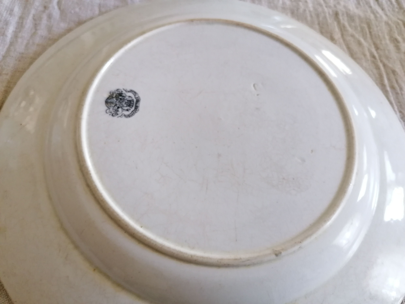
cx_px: 202
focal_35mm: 27
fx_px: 316
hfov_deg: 65.3
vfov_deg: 51.4
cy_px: 152
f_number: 1.8
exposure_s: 1/30
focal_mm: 4.75
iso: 320
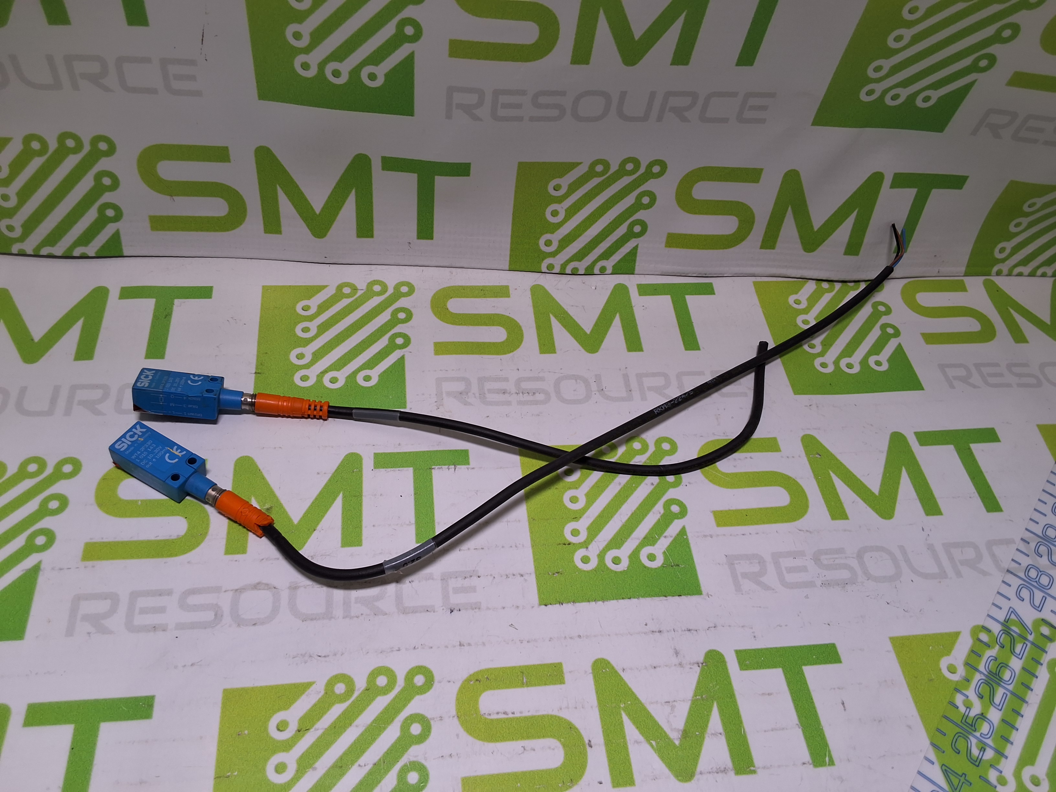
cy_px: 396
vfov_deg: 49.7
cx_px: 528
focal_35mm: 28
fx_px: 854
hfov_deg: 63.4
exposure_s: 1/120
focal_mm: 2.91
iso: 40
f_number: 1.9
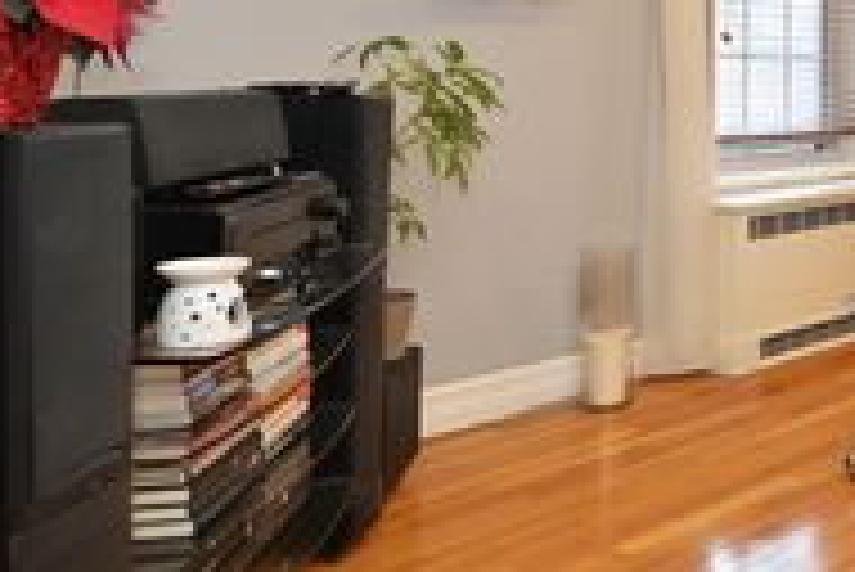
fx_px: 998
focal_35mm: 42
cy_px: 65
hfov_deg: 35.3
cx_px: 1053
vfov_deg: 30.6
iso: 1600
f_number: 5.6
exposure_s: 1/80
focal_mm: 16
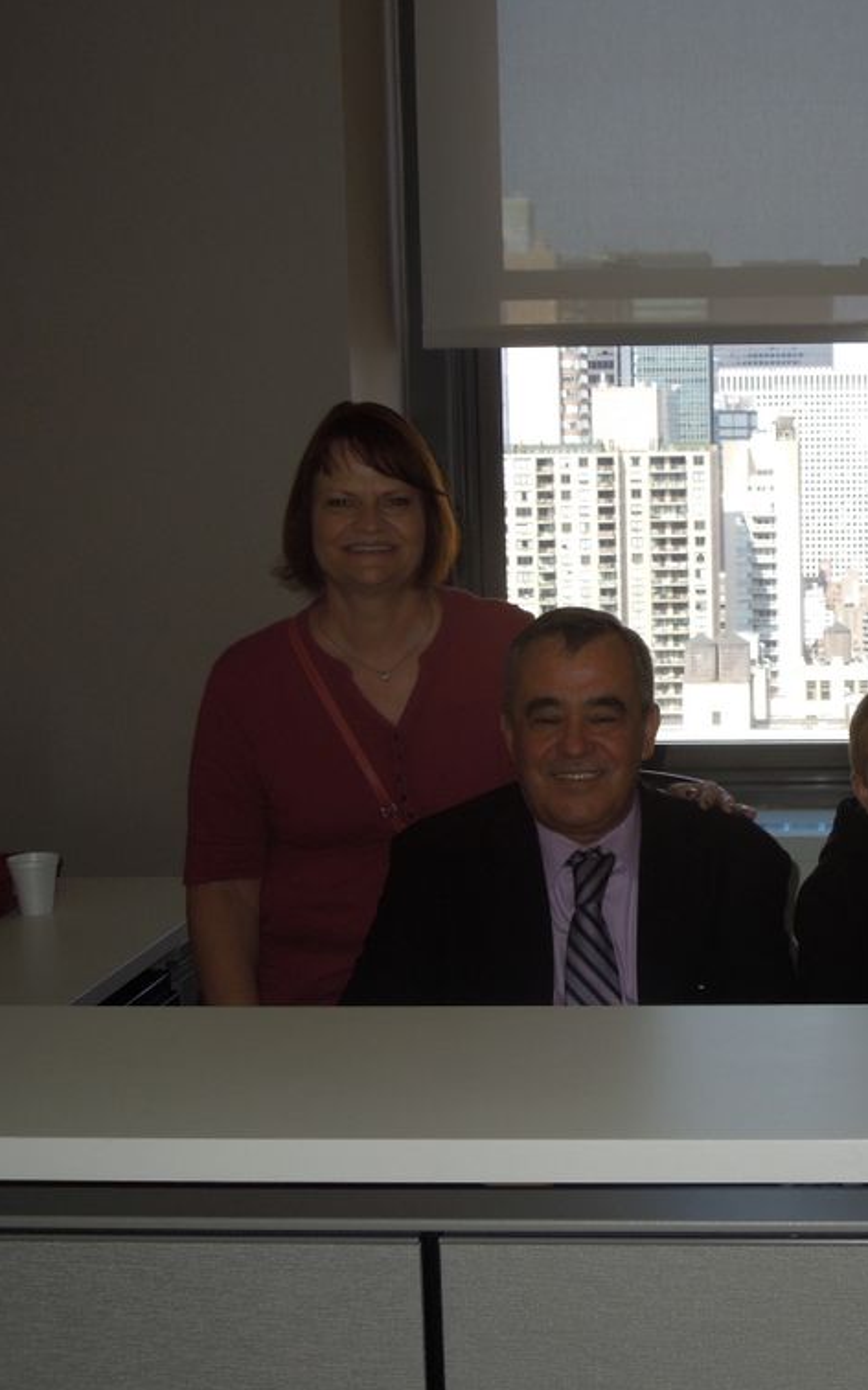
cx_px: 818
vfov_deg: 36.3
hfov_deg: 22.4
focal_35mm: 56
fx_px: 2121
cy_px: 701
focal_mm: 7
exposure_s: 1/250
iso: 100
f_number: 3.8
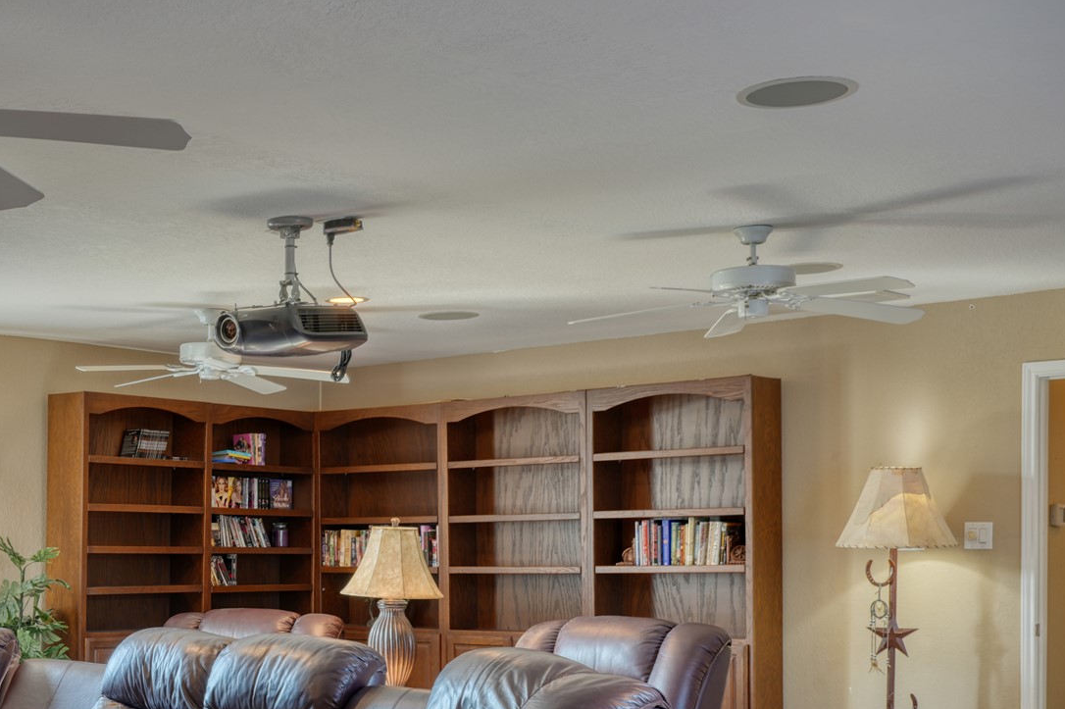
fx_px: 1656
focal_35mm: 56
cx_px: 167
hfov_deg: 34.2
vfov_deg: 23.8
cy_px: 581
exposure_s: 1/3
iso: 100
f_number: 8
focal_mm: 28
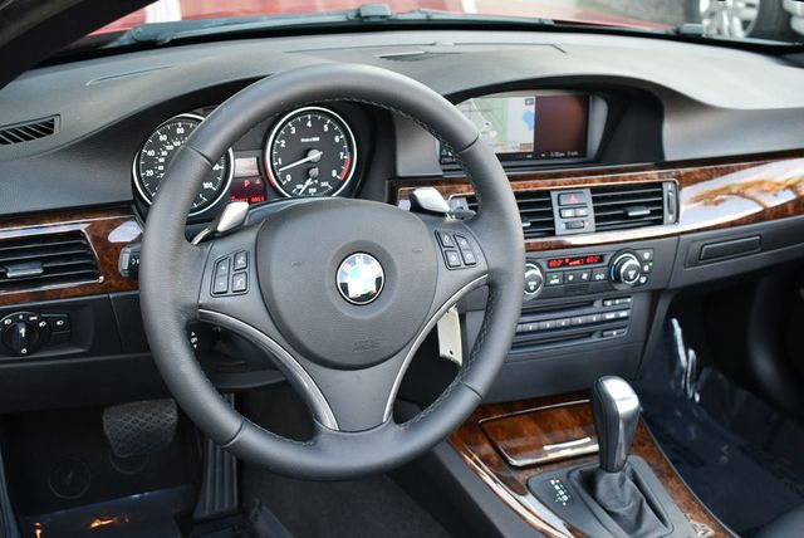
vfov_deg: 28.1
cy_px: 269
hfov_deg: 41.1
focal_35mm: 48
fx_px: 1073
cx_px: 402
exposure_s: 1/250
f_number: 4
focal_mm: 24
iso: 800
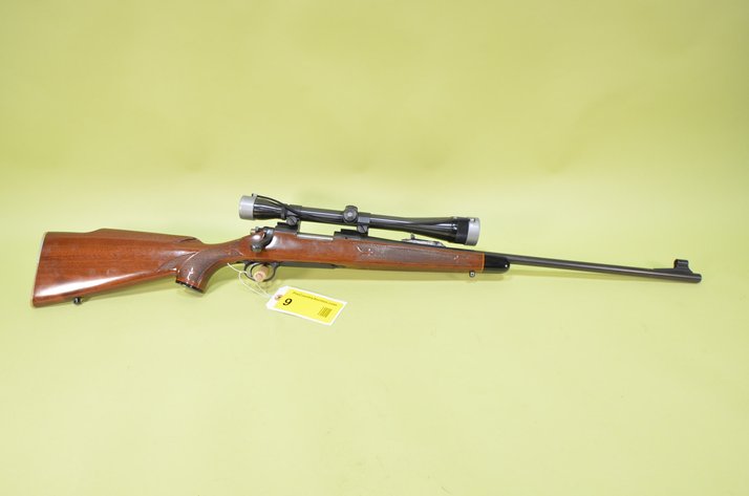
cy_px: 248
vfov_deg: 59.3
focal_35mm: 21
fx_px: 436
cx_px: 374
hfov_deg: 81.3
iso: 800
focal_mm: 14
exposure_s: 1/125
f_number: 5.6
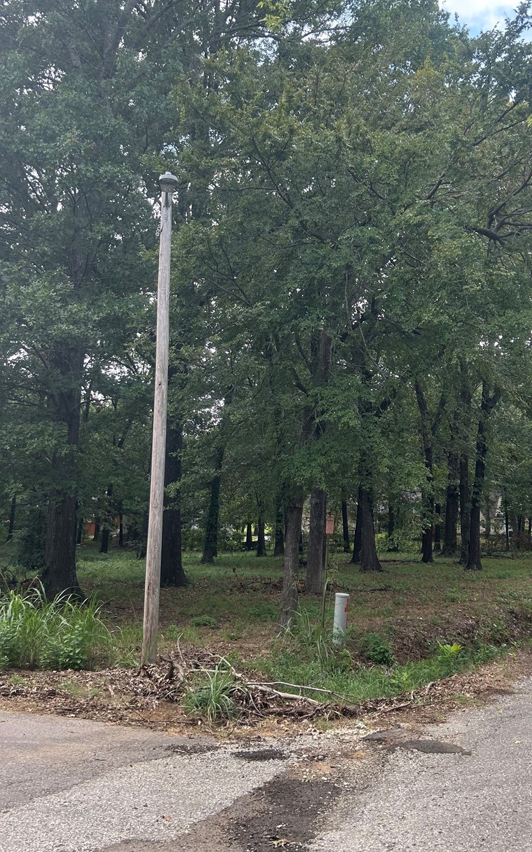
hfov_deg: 33.6
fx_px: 882
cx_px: 248
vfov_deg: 51.5
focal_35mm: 38
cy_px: 389
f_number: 1.5
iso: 50
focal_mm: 5.7
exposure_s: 1/621
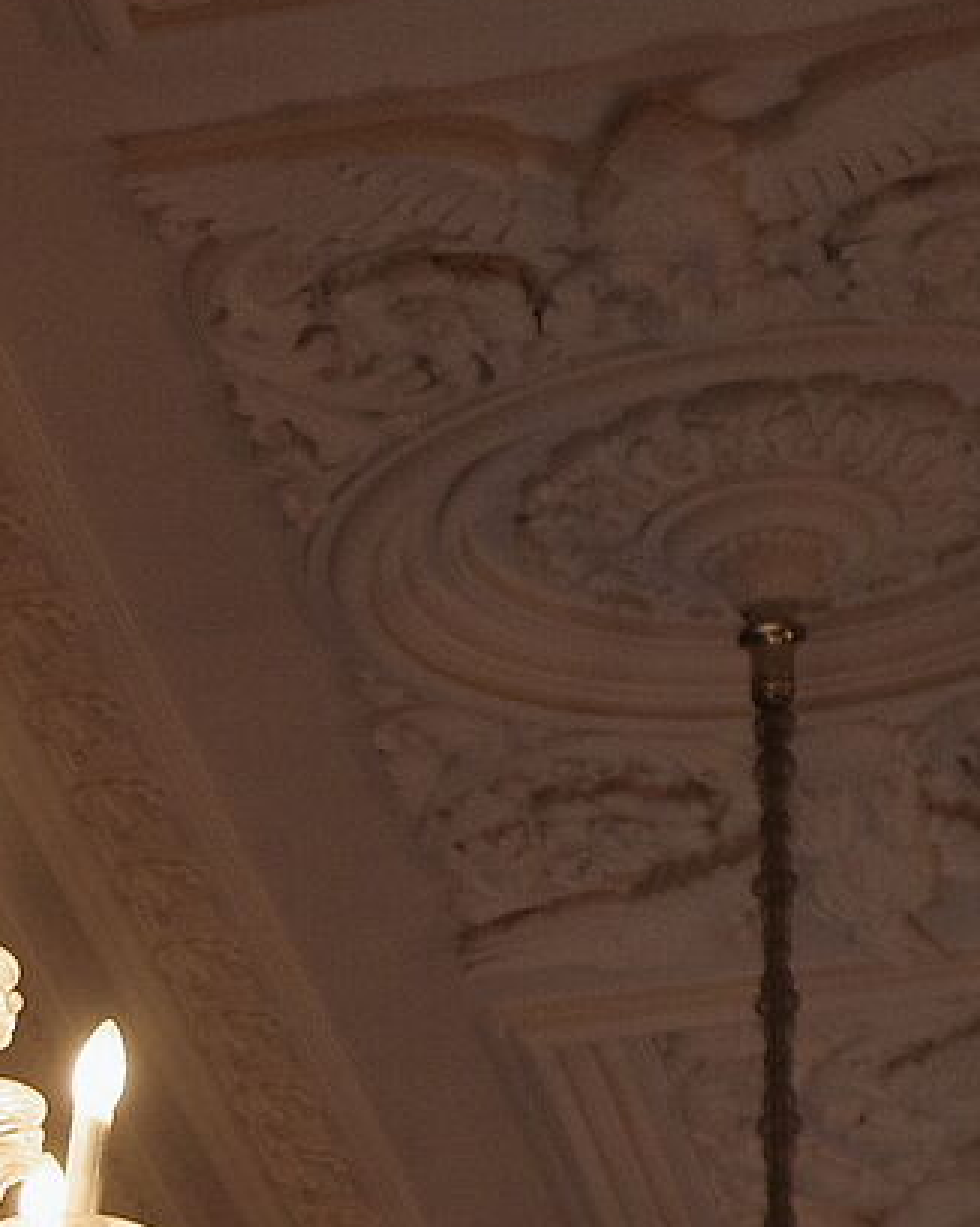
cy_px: 3058
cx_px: -872
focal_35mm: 221
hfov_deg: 6.8
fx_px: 8018
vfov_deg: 8.0
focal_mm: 26
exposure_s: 1/40
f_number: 2.8
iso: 250
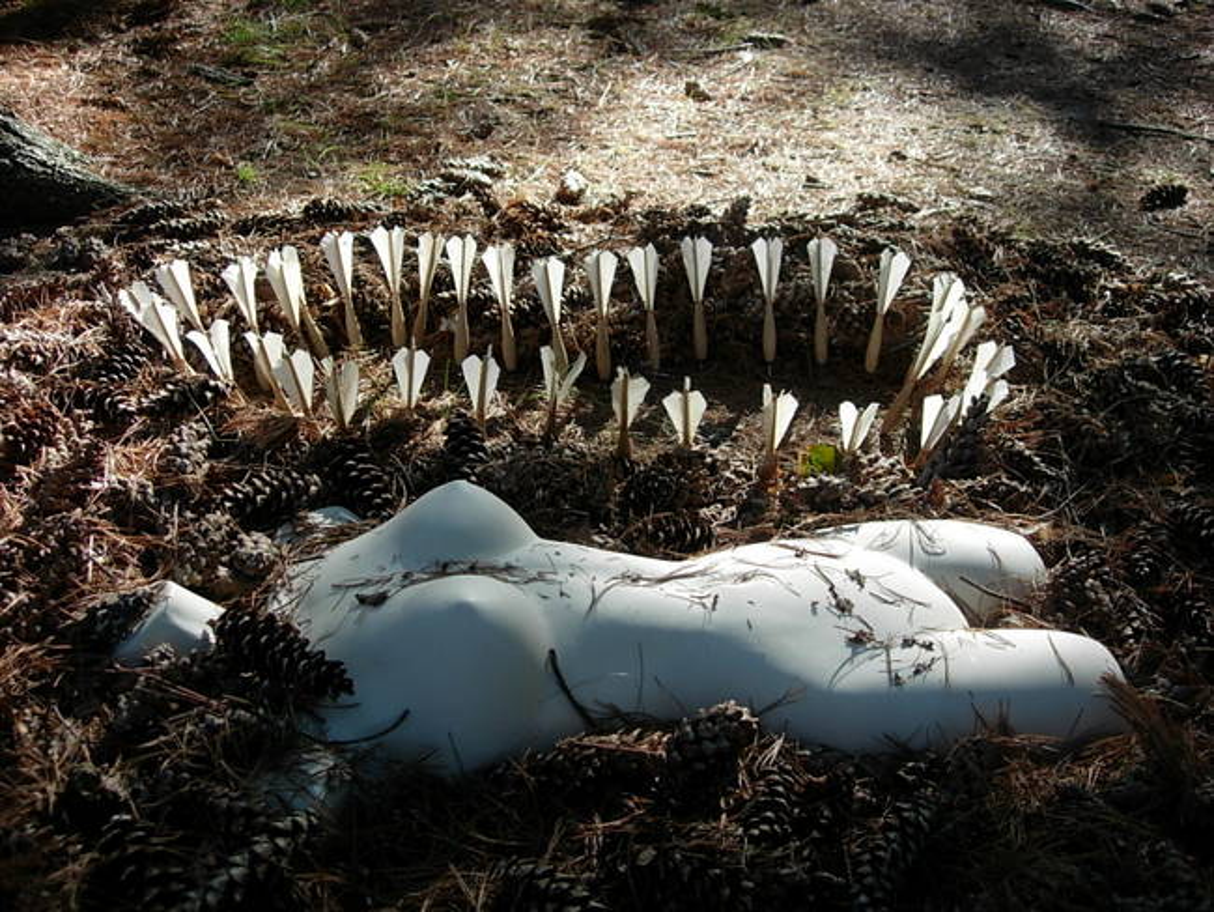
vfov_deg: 37.7
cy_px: 456
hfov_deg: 49.0
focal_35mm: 38
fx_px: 1333
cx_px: 607
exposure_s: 1/296
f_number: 2.8
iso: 64
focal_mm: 7.8
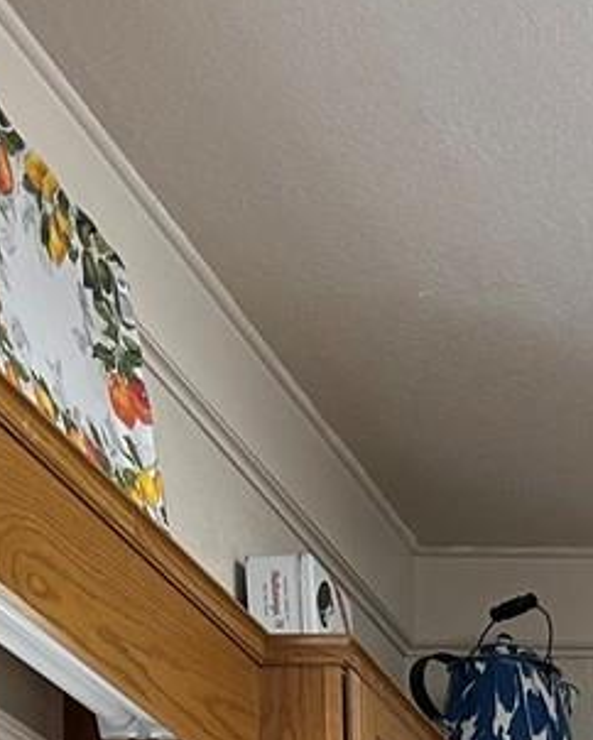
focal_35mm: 124
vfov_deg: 13.7
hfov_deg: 10.8
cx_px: 1380
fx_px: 2718
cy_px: 1360
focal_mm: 6.86
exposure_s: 1/60
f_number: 1.78
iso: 125
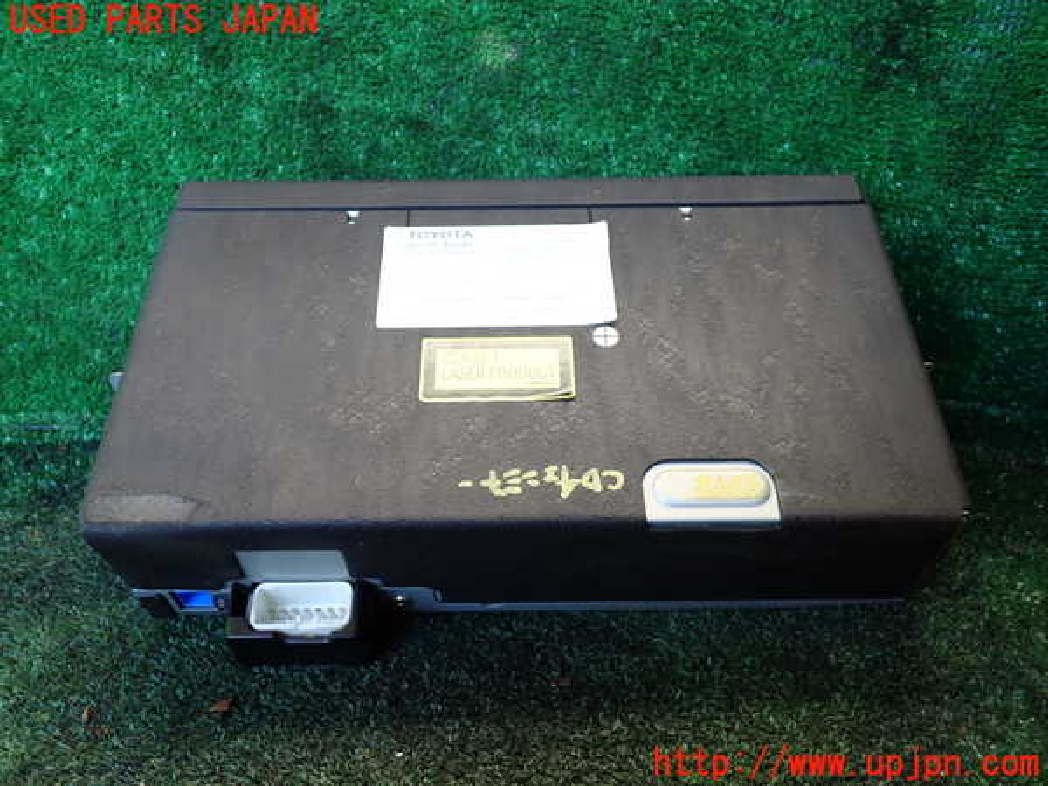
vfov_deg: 46.8
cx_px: 524
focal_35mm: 30
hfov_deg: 60.0
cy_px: 393
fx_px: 908
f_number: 2.3
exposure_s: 1/60
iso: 125
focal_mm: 5.4
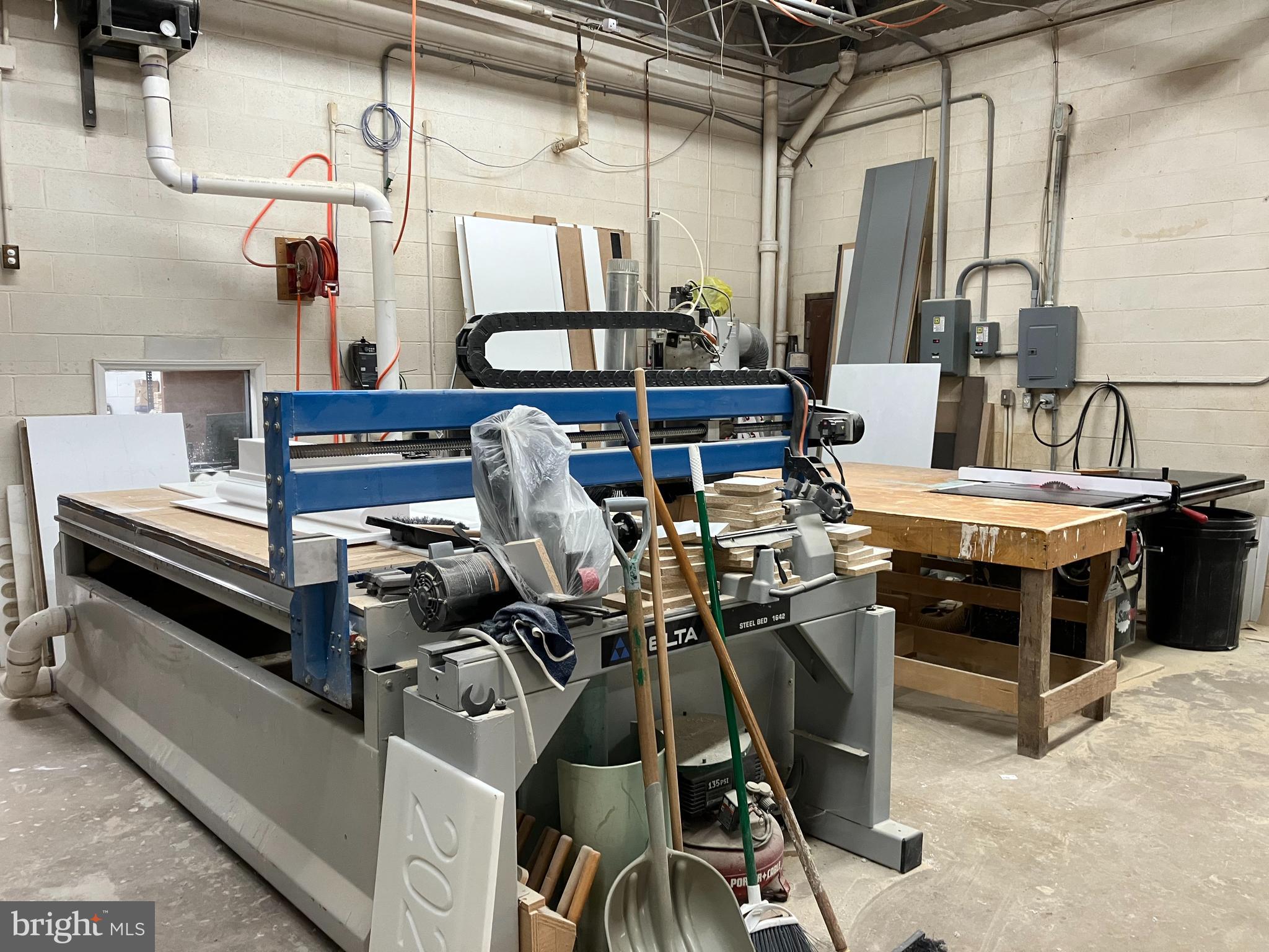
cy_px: 476
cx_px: 634
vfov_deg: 49.7
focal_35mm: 28
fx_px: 1026
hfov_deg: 63.4
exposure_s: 1/60
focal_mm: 3.99
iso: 125
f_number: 1.8
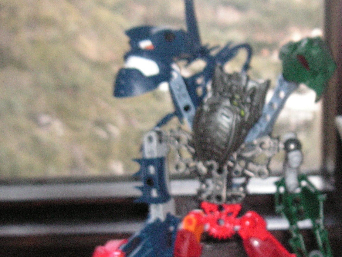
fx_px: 692
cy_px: 191
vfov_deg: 20.9
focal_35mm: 70
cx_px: 236
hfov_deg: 27.6
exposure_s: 1/45
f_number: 3.5
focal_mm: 7.3
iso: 160
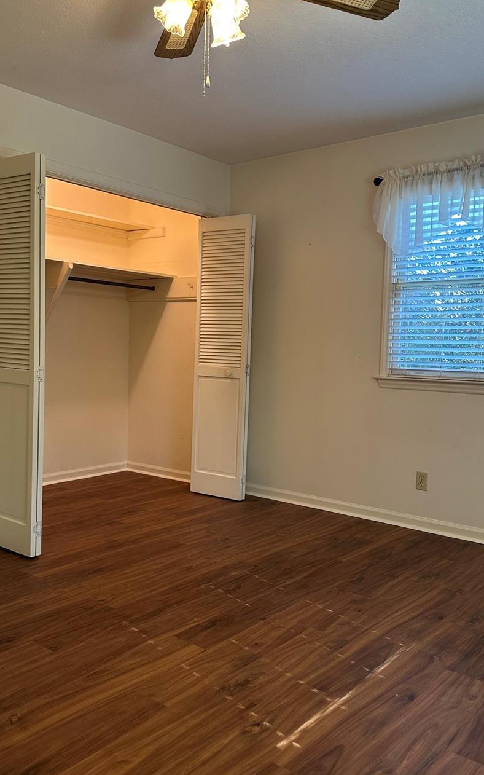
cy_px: 387
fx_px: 654
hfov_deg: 40.6
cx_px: 240
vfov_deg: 61.2
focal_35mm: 31
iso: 125
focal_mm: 6.86
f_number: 1.78
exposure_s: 1/60
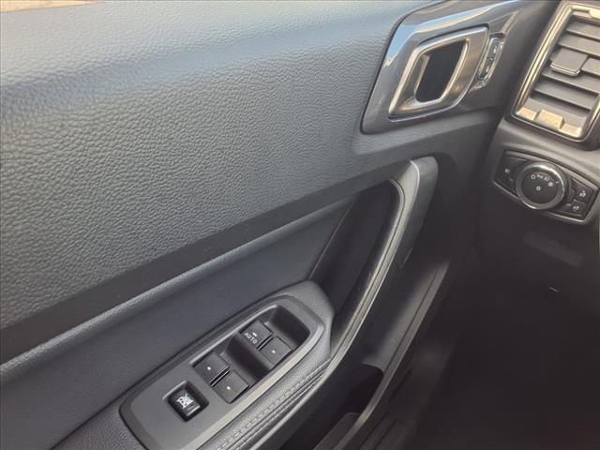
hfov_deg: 65.3
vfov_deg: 51.4
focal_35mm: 27
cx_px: 300
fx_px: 468
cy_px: 225
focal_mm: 3.58
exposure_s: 1/40
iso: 80
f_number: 1.9
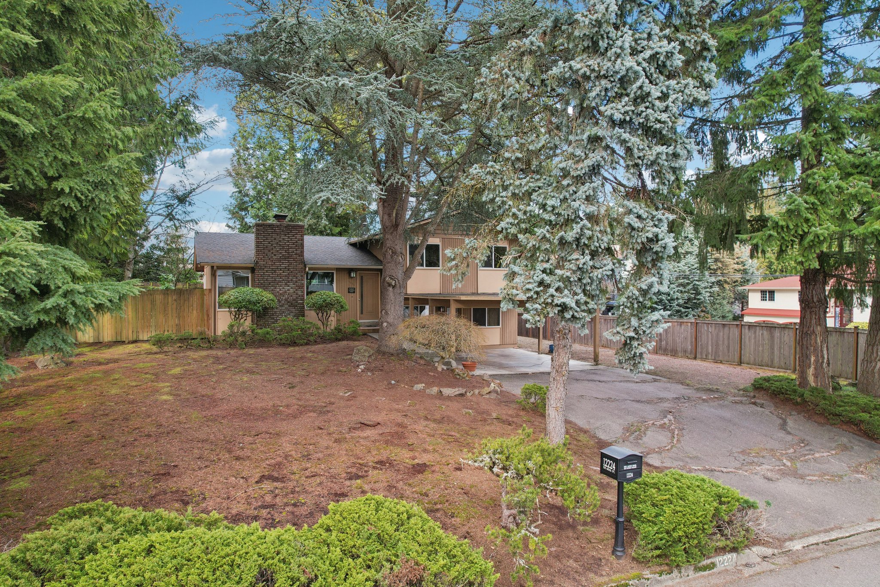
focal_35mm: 22
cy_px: 294
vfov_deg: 57.2
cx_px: 440
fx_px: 538
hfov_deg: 78.6
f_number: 2.8
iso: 150
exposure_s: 1/120
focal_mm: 8.4
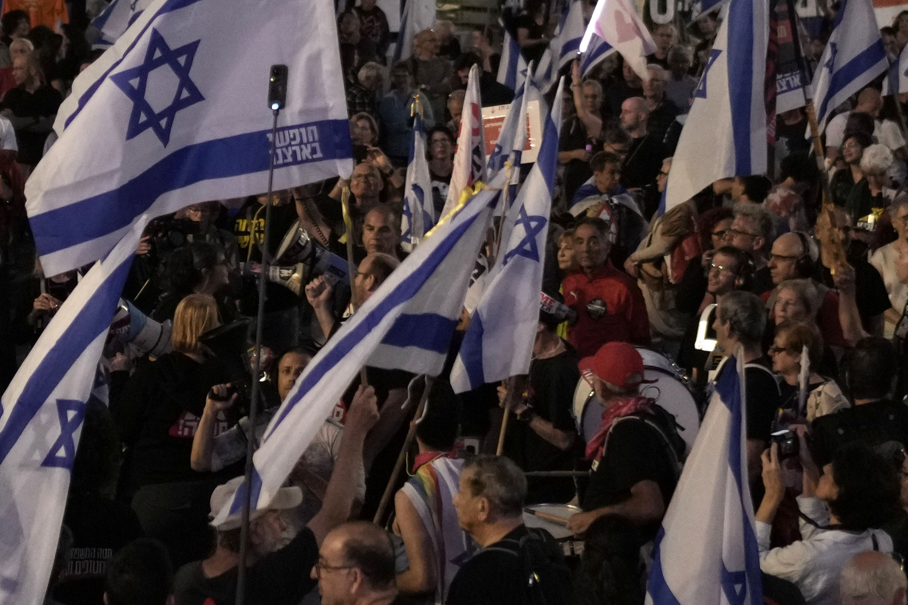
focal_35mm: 125
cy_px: -153
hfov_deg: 16.3
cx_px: 248
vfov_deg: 10.7
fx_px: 3153
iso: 2500
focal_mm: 35
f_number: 1.4
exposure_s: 1/500
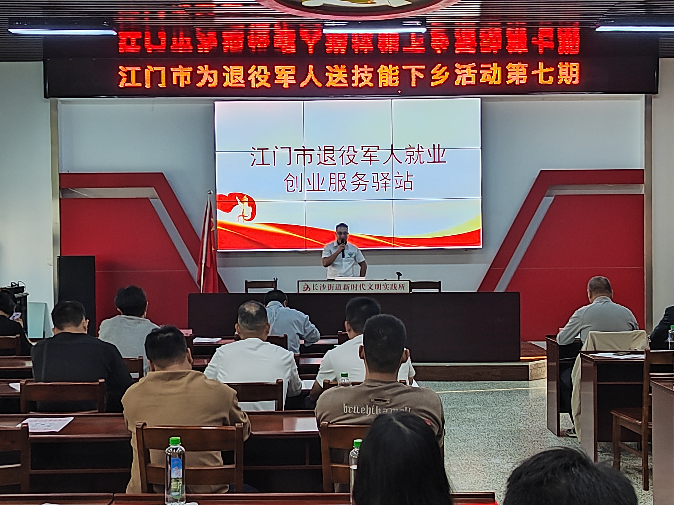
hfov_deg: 39.7
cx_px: 337
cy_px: 252
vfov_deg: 30.3
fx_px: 935
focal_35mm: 48
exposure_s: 1/25
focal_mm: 5.52
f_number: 1.9
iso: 857
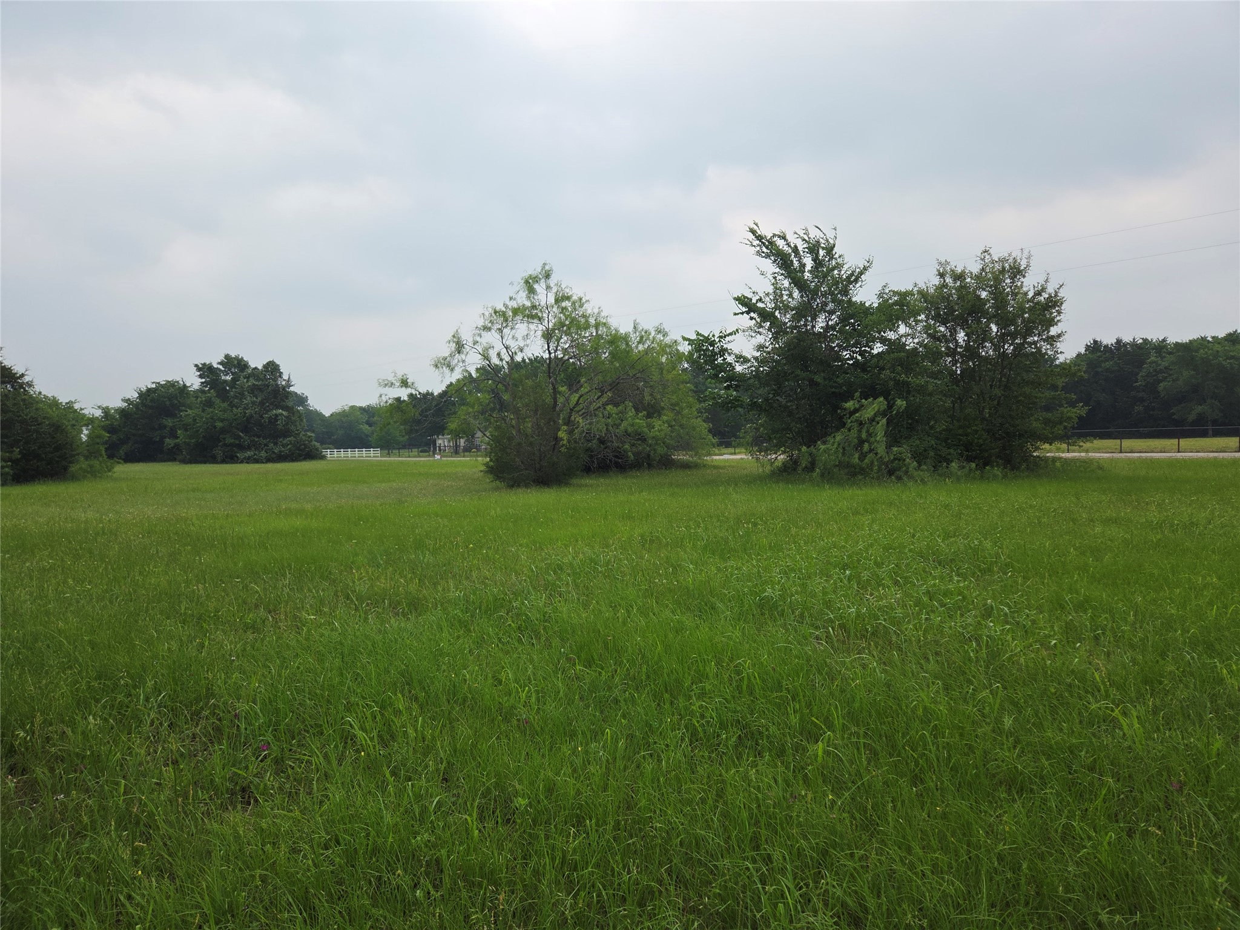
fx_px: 824
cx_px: 620
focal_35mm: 23
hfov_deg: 73.9
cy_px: 465
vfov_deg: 58.9
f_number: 1.8
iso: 80
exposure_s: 1/2921
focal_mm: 5.4
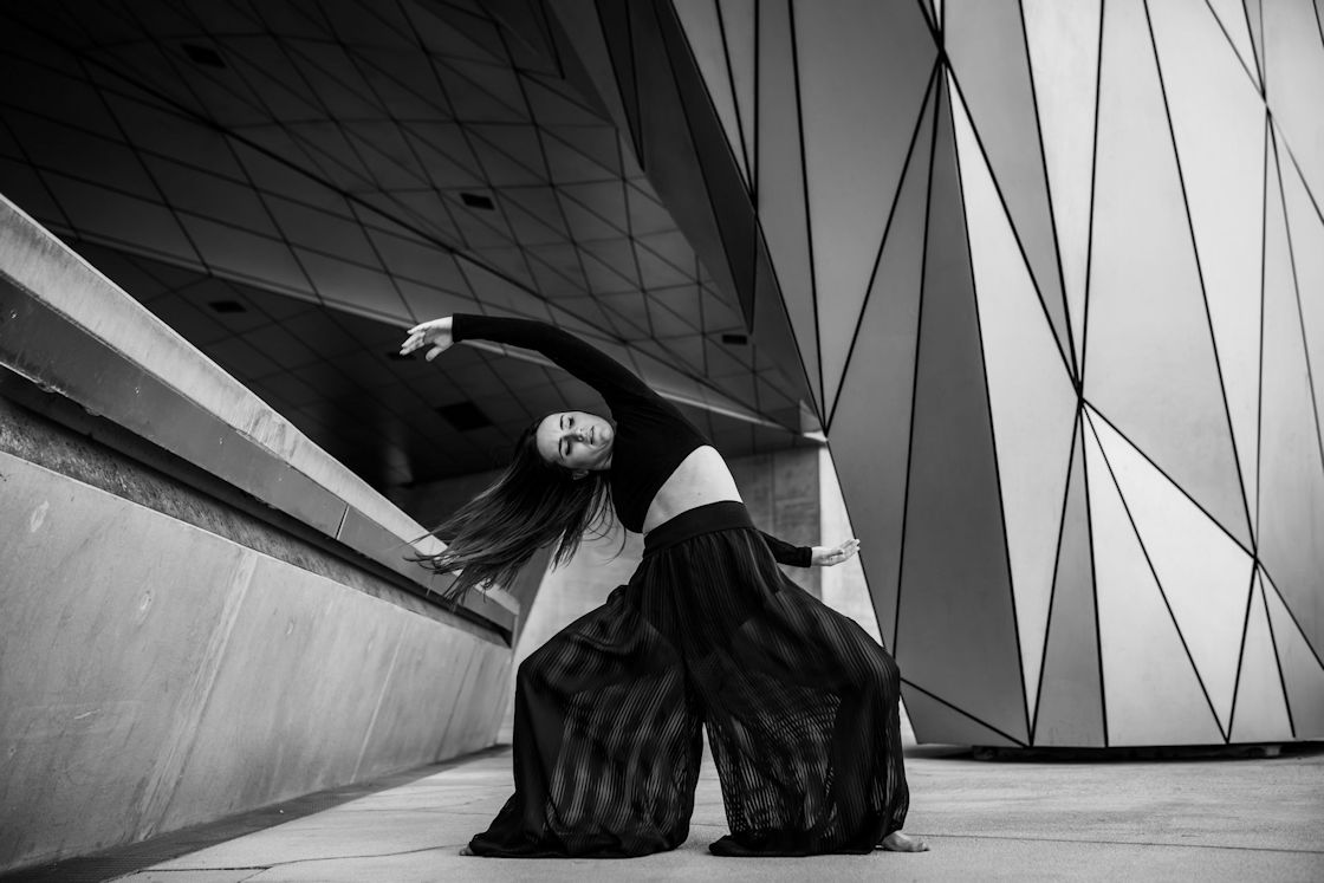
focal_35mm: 35
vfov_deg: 37.9
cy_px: 442
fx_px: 1287
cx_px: 662
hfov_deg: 54.4
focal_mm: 35
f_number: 2.8
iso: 160
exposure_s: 1/800
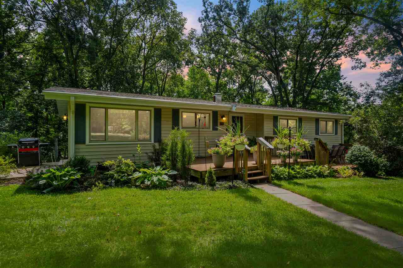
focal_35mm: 19
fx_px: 213
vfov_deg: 64.5
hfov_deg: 86.9
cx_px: 202
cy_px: 134
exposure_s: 1/250
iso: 400
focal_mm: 19
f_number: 9
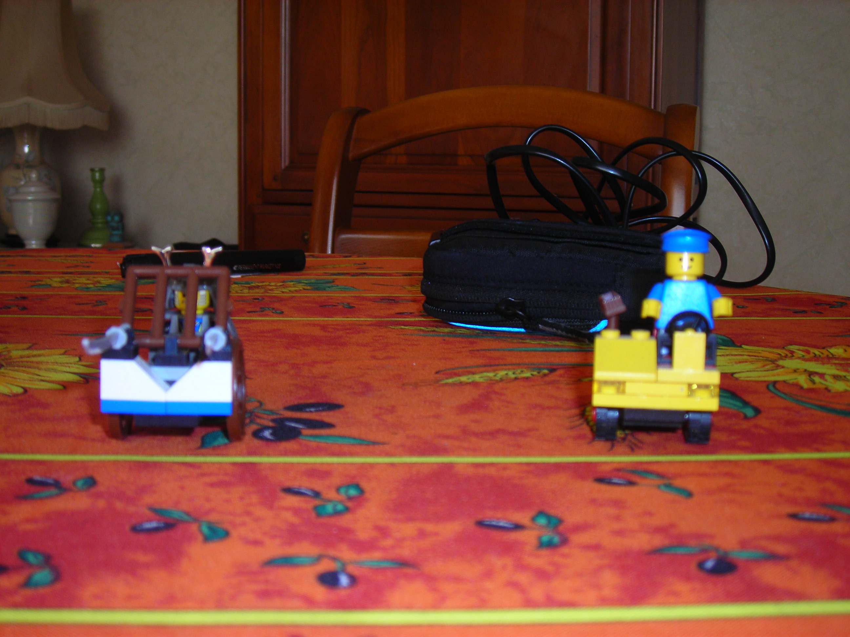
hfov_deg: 40.4
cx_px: 425
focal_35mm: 47
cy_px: 318
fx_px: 1154
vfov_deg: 30.9
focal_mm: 7.8
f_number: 3.4
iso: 50
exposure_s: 1/60.1
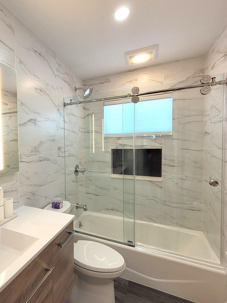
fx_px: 157
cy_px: 151
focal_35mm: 18
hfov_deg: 67.2
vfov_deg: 87.8
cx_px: 58
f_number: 2.2
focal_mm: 1.74
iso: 80
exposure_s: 1/120
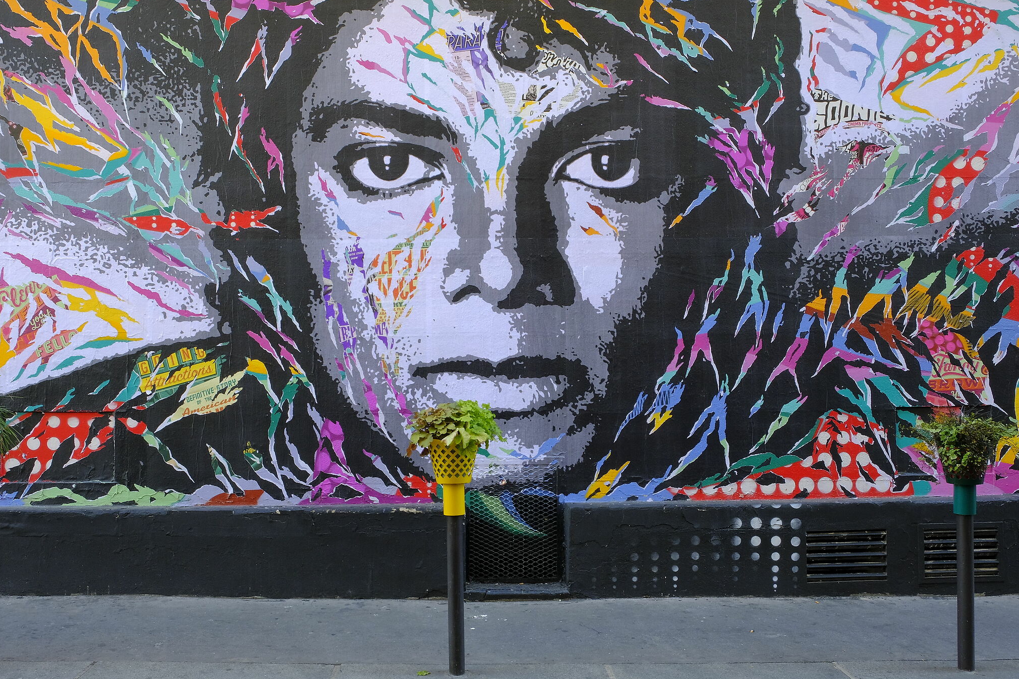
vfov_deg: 41.1
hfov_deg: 58.7
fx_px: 906
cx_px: 480
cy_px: 331
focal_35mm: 32
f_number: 13
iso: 800
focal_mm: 18
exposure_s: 1/20
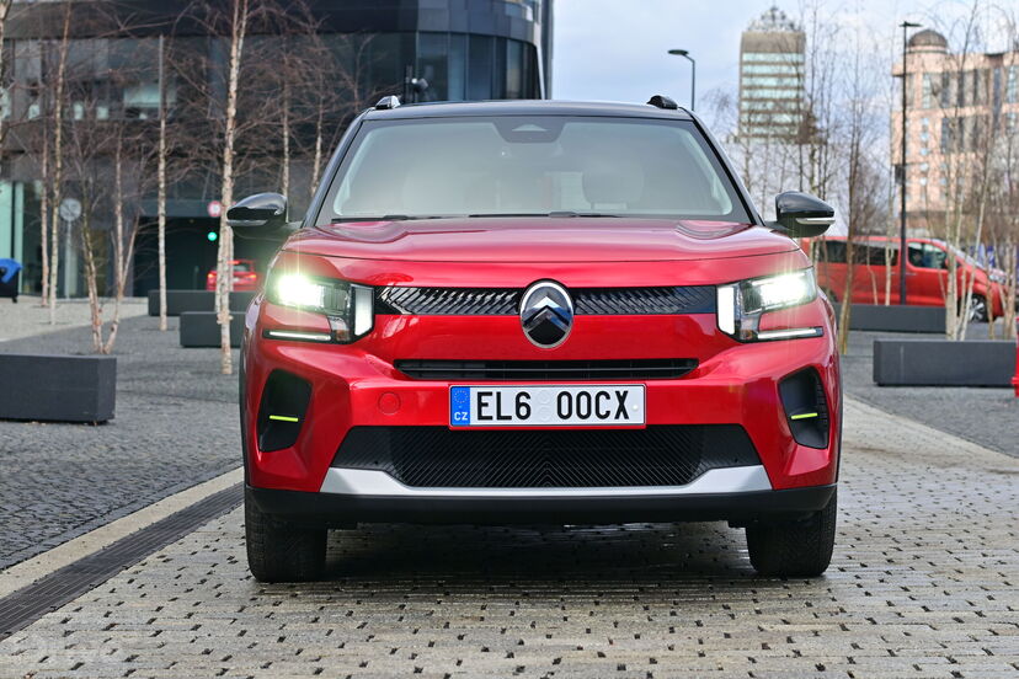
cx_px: 510
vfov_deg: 18.2
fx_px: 2123
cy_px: 340
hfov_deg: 27.0
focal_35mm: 75
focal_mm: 50
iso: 250
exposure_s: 1/1000
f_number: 4
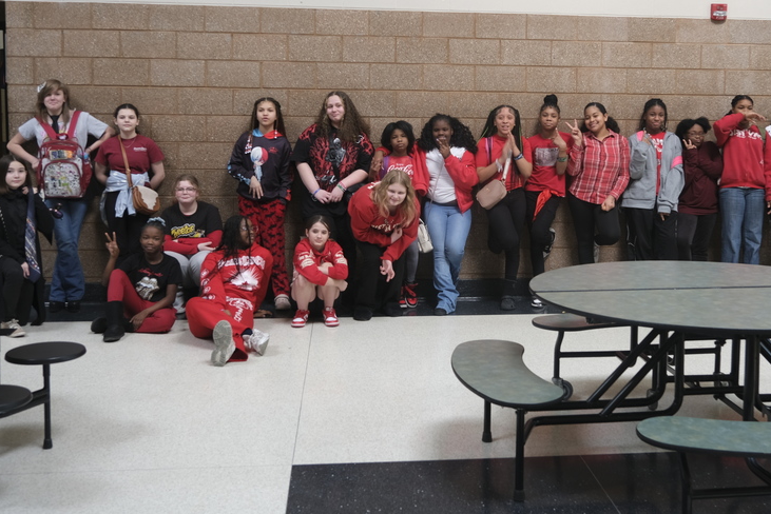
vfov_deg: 31.8
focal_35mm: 42
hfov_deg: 46.0
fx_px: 900
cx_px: 477
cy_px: 191
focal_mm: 20.2
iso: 160
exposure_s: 1/34
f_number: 4
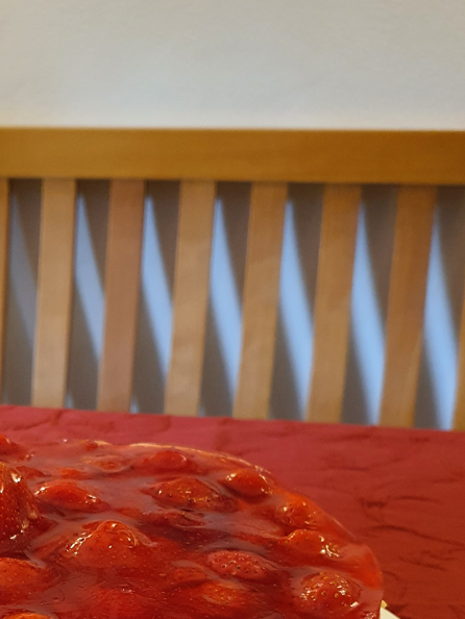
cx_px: 59
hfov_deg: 25.4
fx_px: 1002
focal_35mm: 56
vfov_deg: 32.5
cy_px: 563
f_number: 1.5
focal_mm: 4.3
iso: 400
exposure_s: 1/50
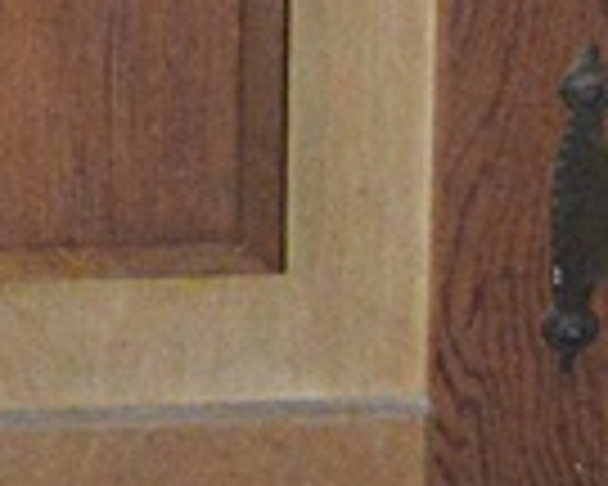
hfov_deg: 9.7
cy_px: -790
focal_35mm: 187
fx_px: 3365
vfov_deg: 7.6
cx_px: -545
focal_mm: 18
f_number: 3.5
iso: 3200
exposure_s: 1/50
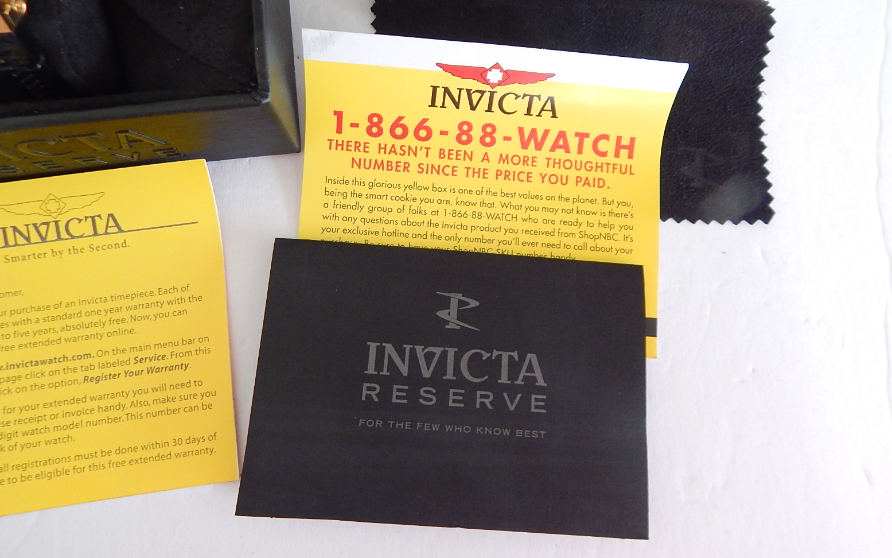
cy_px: 241
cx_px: 447
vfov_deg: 50.9
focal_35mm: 24
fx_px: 583
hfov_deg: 74.8
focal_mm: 4
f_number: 3
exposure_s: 1/200
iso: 400
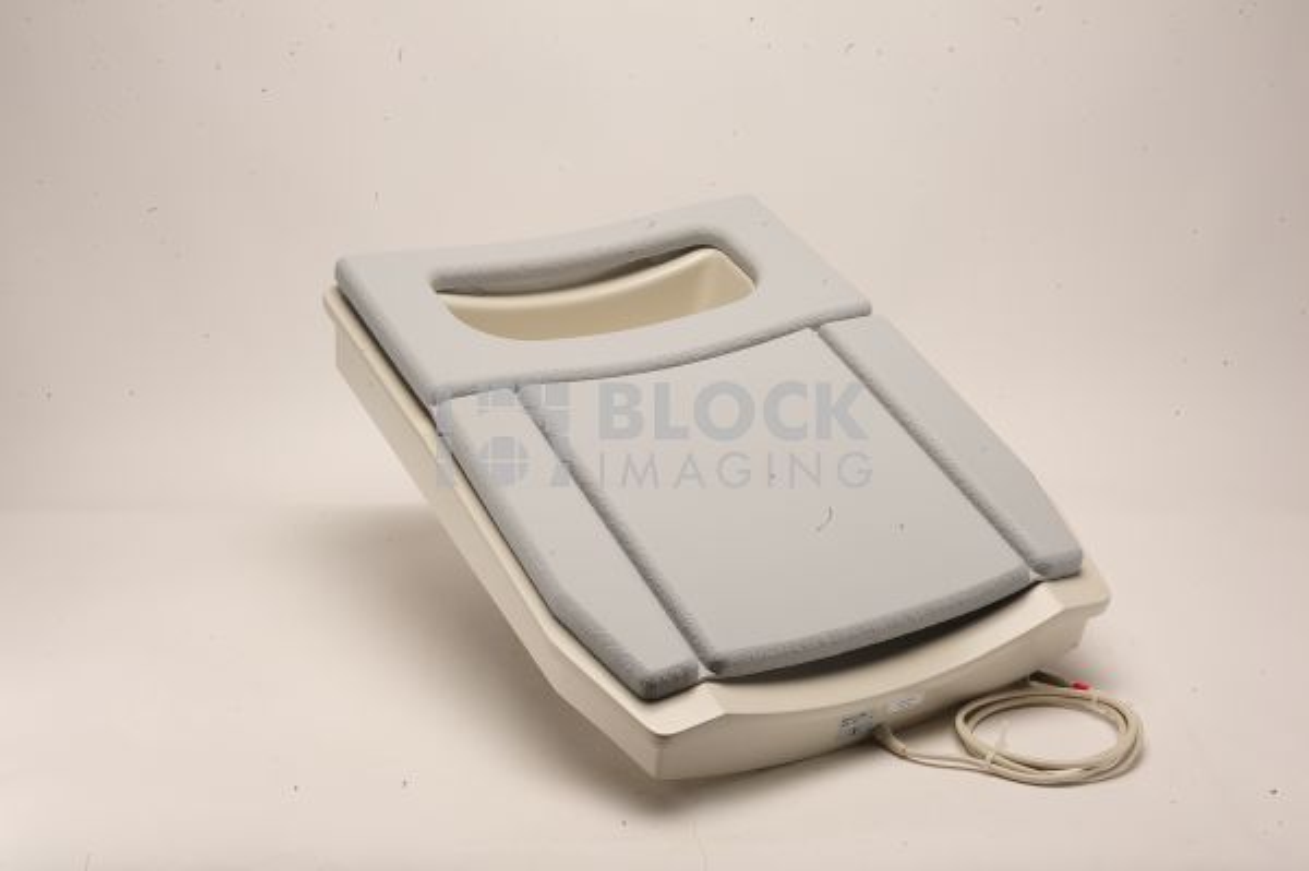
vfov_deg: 26.9
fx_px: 1817
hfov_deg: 39.6
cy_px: 436
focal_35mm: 50
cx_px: 654
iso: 320
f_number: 22
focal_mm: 50
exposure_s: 1/160
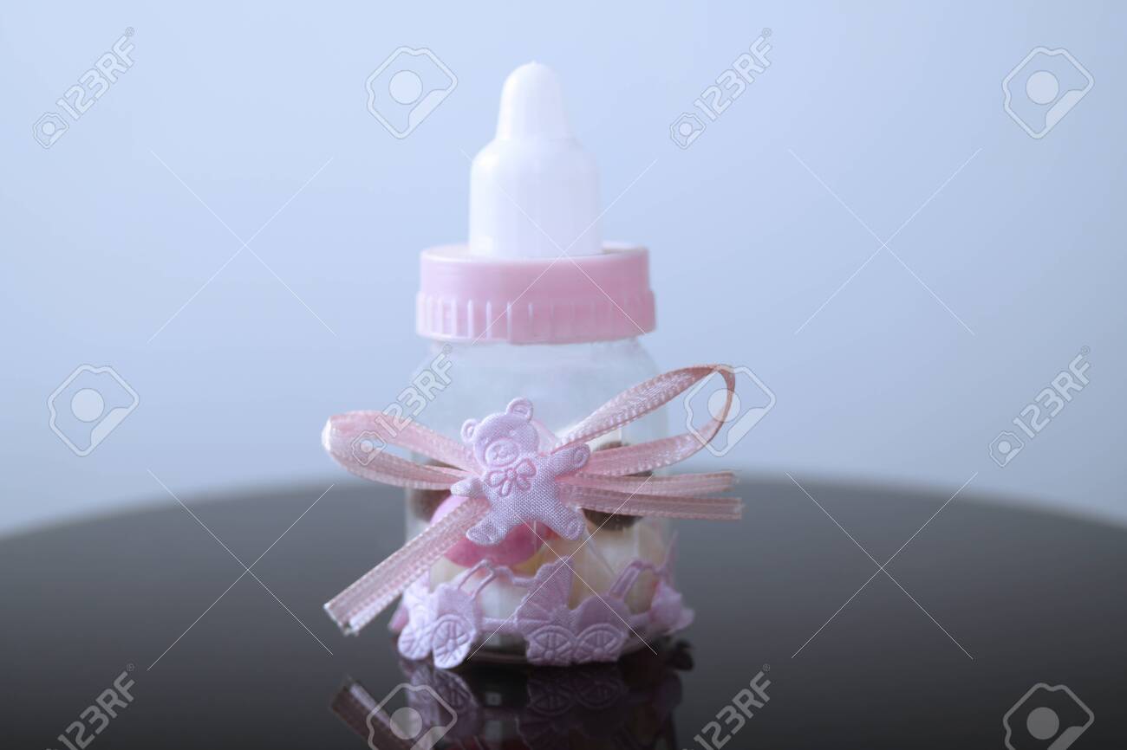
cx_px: 564
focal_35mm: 70
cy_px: 375
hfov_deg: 28.9
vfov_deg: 19.4
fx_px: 2191
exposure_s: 1/200
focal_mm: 70
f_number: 8
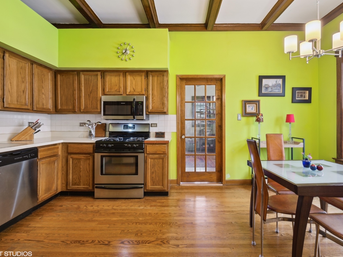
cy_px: 125
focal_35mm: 17
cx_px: 182
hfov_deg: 90.9
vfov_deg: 74.7
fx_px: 168
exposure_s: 1.3
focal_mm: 10
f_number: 11
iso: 100
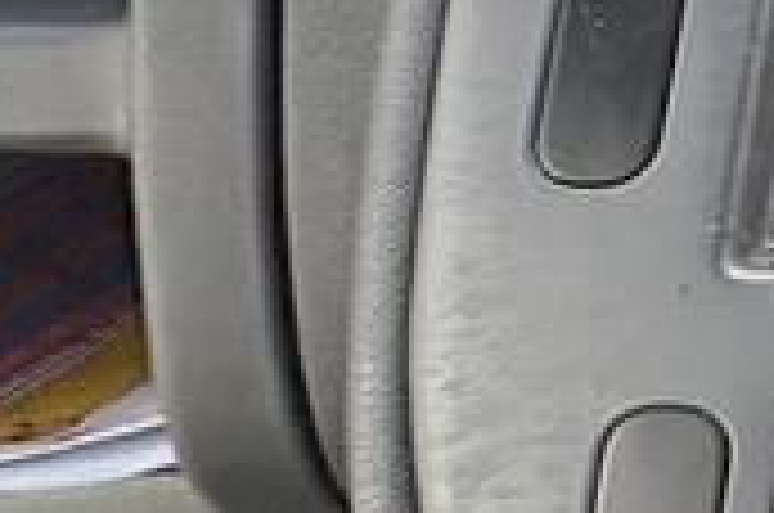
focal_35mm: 76
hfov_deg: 15.5
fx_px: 1631
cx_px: 1814
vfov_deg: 17.2
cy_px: -76
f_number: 2.2
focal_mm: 2.22
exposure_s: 1/140
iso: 80
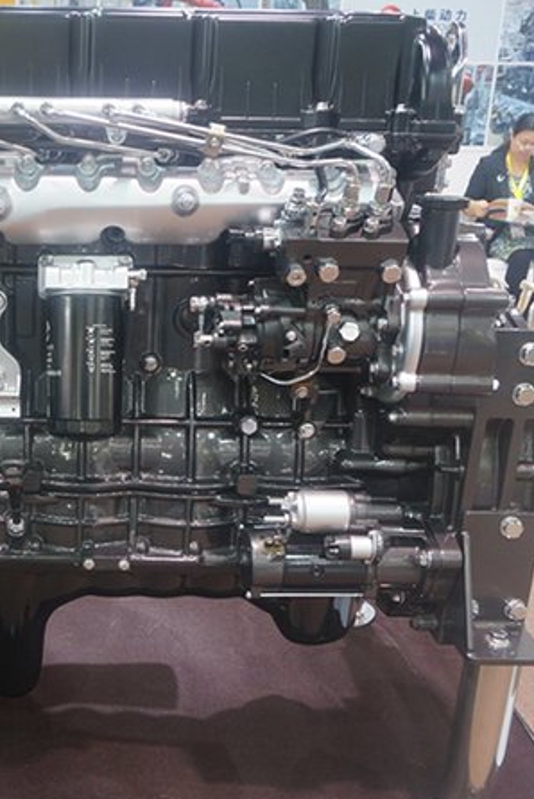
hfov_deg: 29.9
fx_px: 955
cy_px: 429
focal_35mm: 43
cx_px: 54
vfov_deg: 45.4
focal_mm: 16
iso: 400
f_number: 4
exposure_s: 1/60
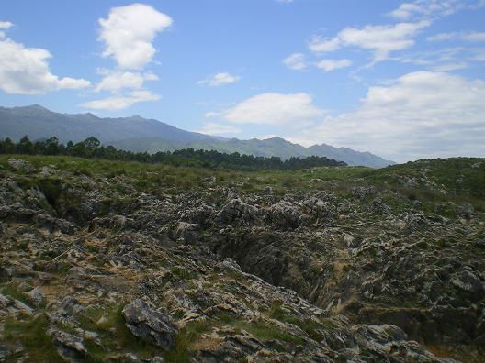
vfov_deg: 37.7
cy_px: 182
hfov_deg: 49.0
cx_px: 242
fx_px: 532
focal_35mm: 38
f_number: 4.6
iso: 64
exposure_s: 1/500
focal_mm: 6.3
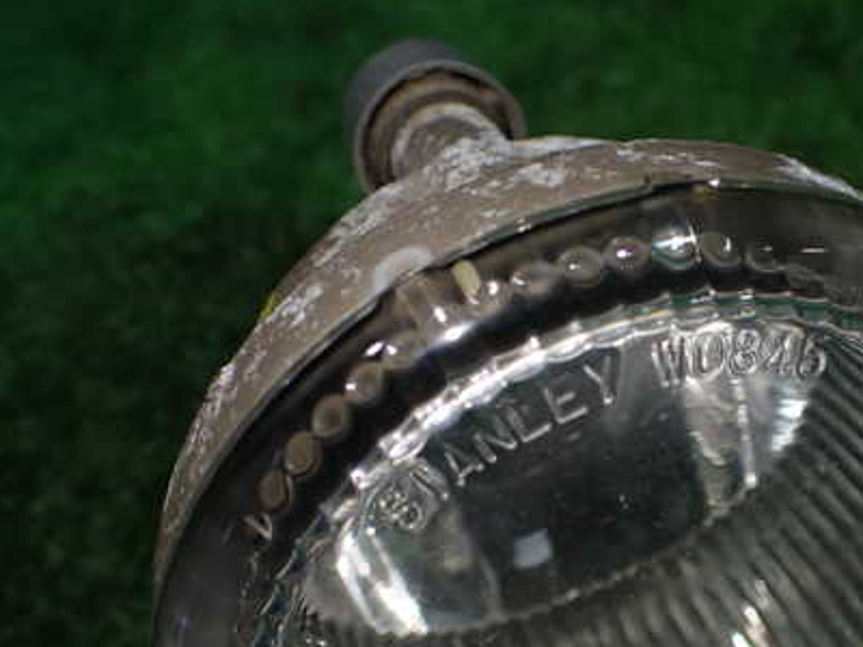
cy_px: 427
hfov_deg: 41.5
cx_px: 574
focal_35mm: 45
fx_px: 1122
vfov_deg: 31.9
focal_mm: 5.4
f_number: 2.3
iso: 250
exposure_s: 1/125
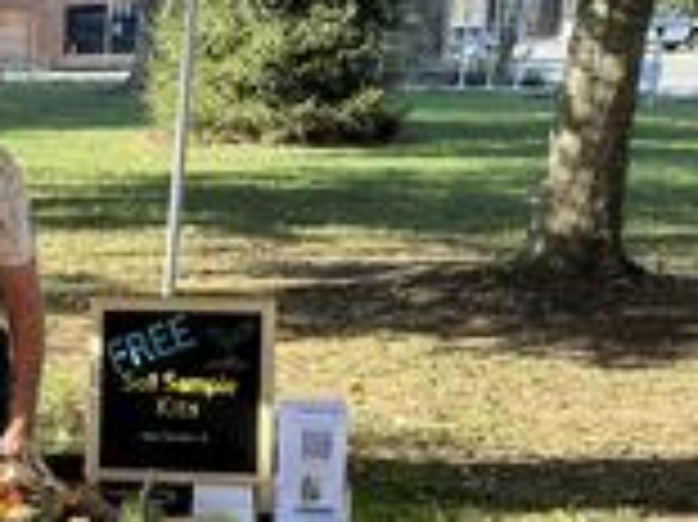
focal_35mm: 62
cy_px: 374
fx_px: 1249
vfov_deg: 23.4
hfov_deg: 27.2
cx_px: -158
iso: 80
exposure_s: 1/484
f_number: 1.78
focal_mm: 6.86
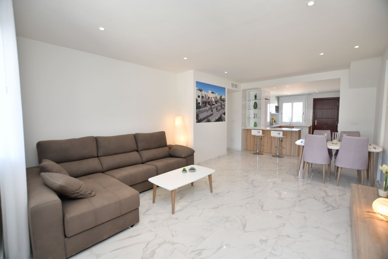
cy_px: 130
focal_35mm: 15
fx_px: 162
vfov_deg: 77.3
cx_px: 194
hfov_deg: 100.4
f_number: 3.5
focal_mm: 10
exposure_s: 1/100
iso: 200
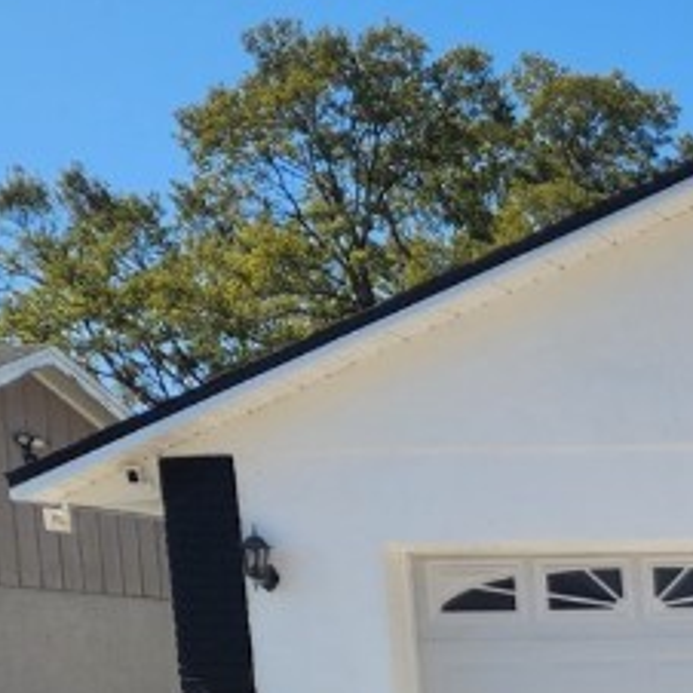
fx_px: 2084
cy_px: 932
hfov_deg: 14.9
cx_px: 1444
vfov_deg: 17.6
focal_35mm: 92
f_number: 1.8
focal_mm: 6.4
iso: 12
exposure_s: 1/1093
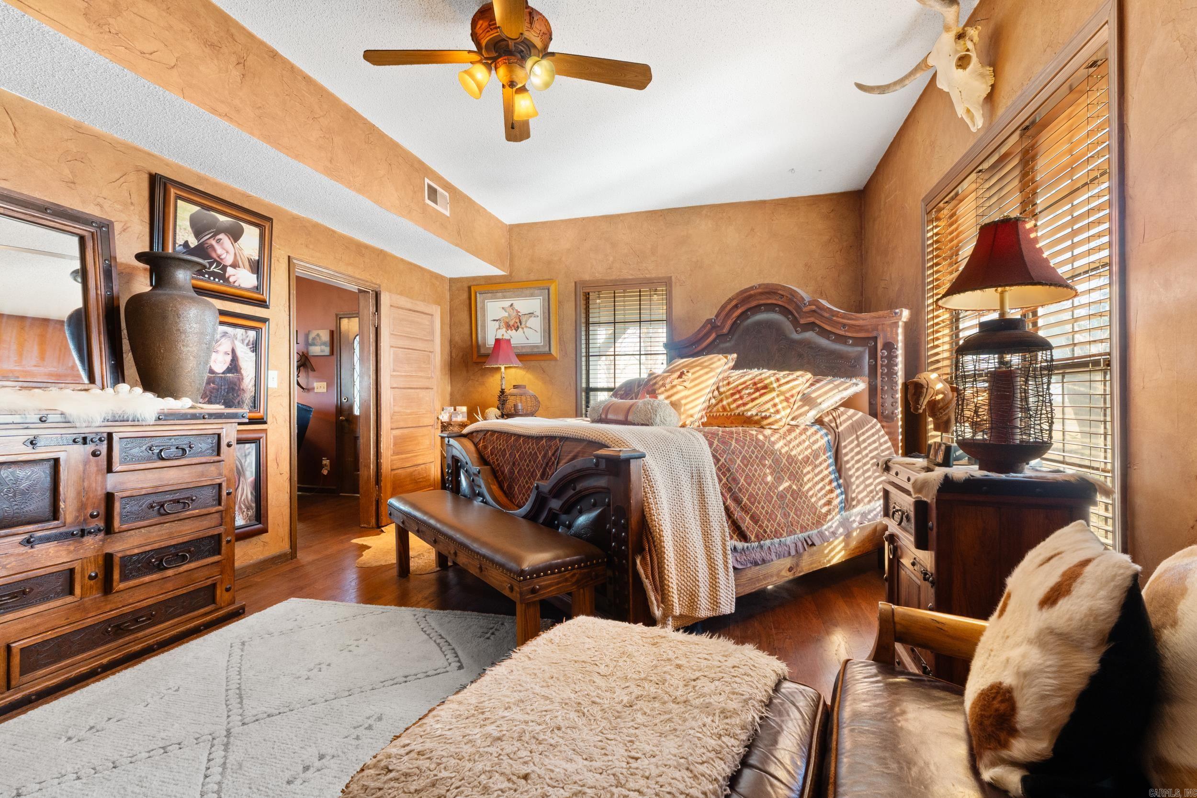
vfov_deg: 77.3
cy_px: 399
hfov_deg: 100.4
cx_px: 598
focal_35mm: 15
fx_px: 499
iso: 400
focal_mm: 10
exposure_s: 1/2
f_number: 9
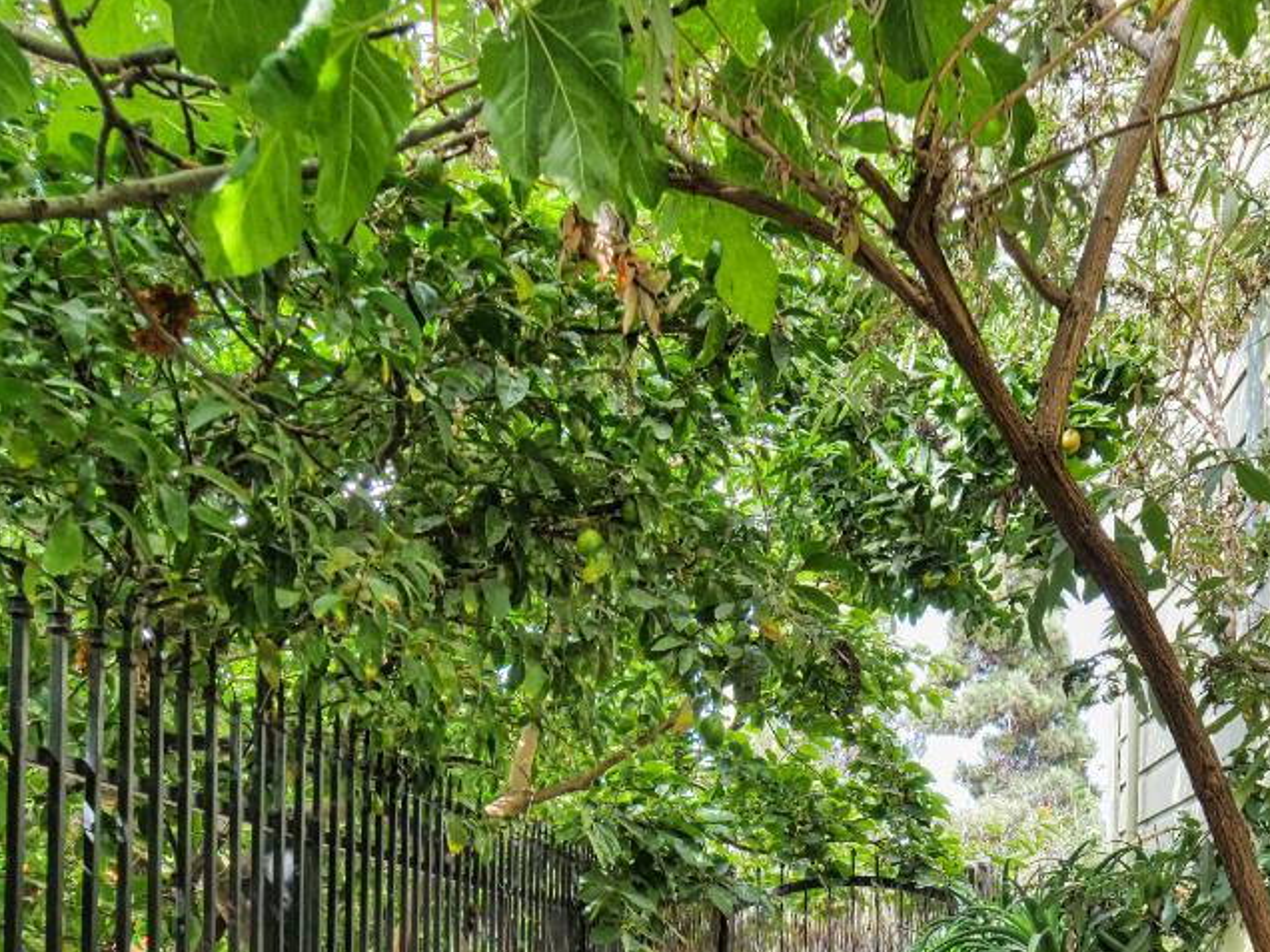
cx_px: 889
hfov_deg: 53.8
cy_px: 1021
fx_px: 1211
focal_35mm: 33
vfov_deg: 36.9
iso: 320
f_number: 4.5
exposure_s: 1/125
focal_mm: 7
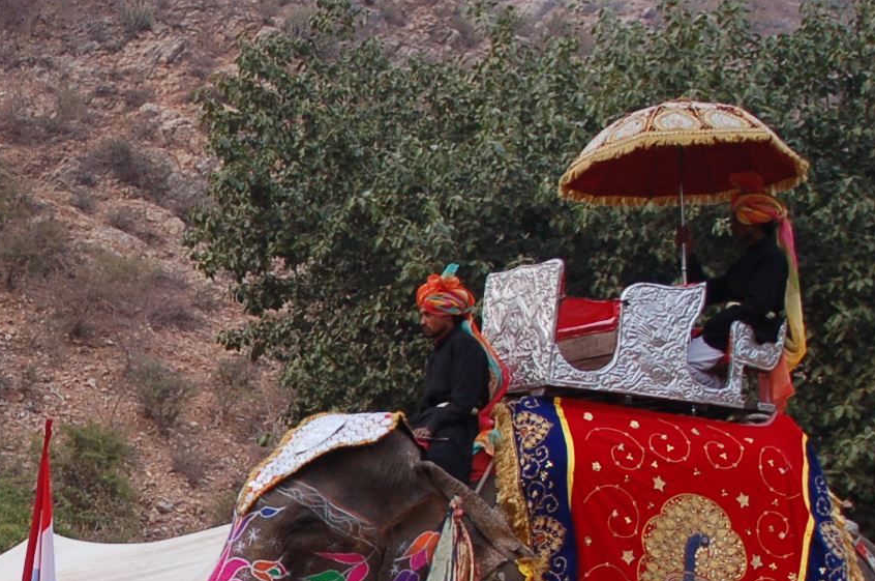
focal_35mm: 112
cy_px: 649
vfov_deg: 12.0
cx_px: -128
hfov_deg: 17.6
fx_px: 2718
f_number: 4.5
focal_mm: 28
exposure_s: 1/80
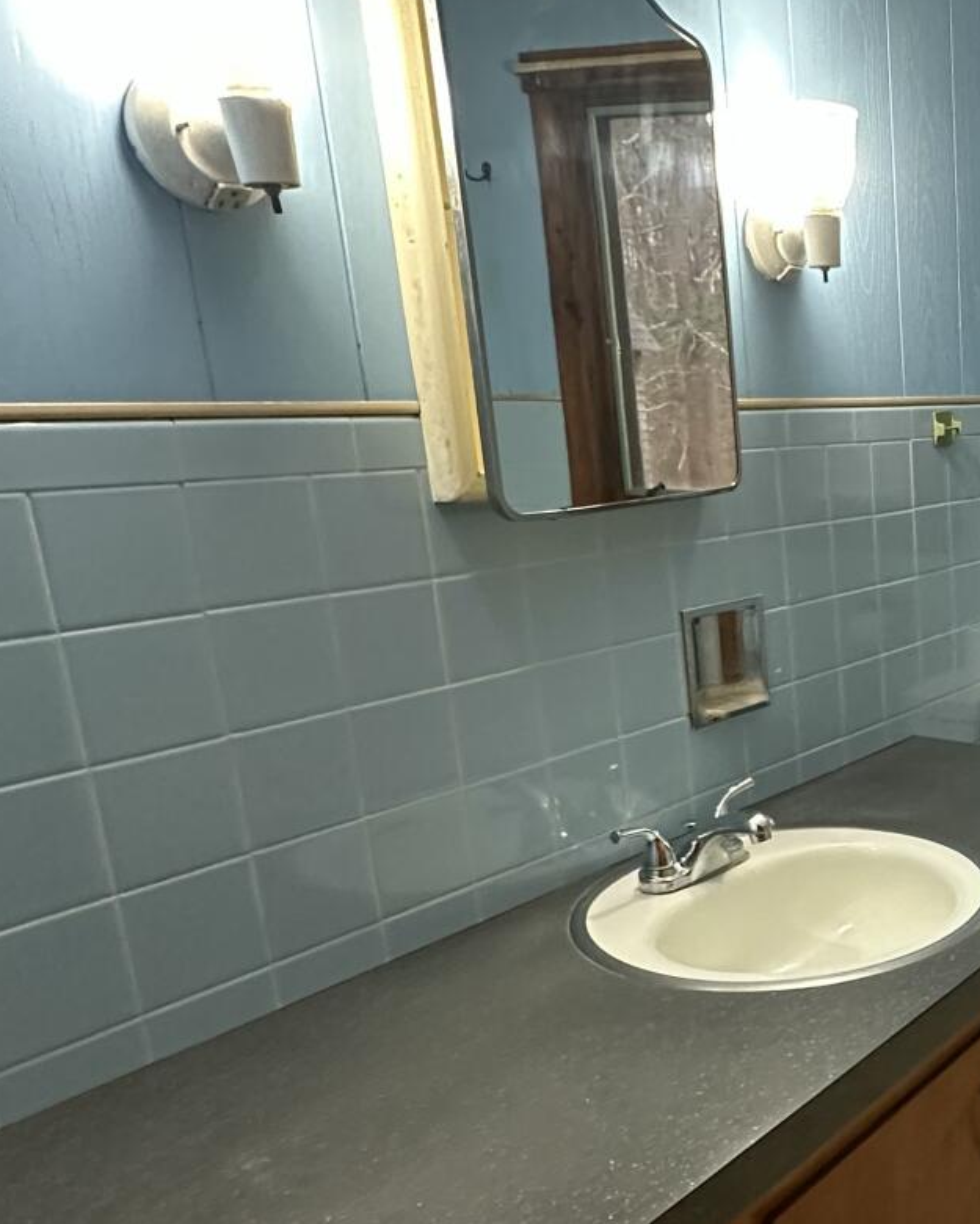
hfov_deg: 36.2
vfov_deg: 51.3
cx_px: 1066
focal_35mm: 35
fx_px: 1269
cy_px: 722
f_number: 2.2
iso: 500
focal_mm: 2.22
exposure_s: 1/60
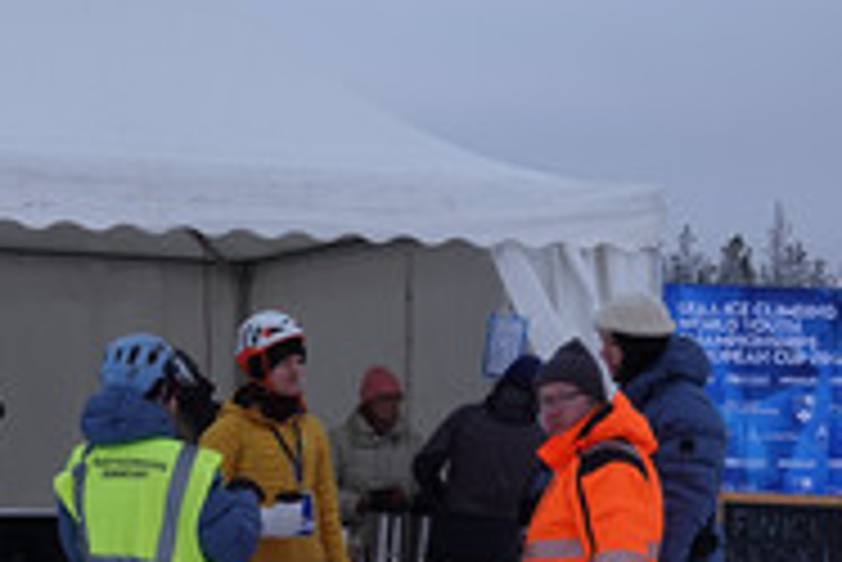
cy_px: 472
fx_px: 1802
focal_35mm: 77
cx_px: 239
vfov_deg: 17.6
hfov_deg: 26.1
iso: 100
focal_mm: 11.77
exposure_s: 1/400
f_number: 2.8
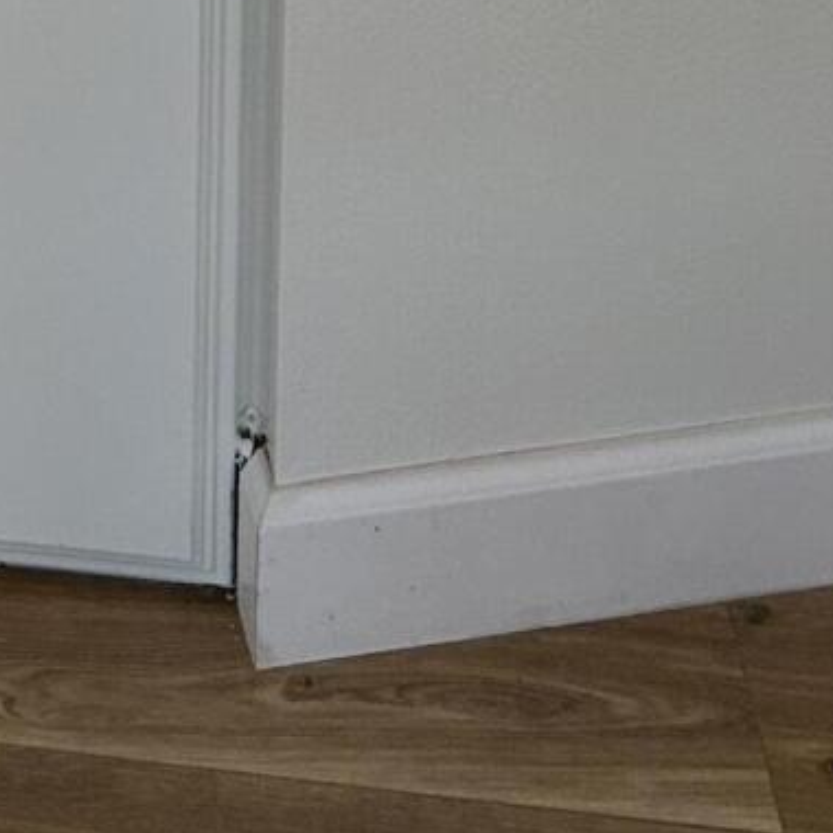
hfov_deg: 13.6
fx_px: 3294
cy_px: -1070
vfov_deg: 12.0
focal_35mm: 121
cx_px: -401
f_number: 1.5
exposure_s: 1/69
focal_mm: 5.7
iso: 125
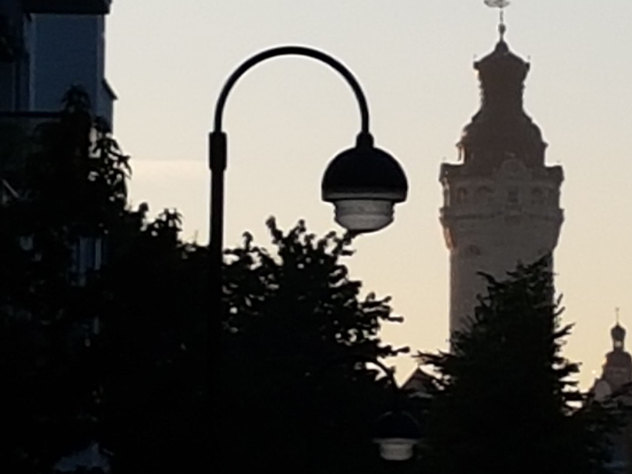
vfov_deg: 29.6
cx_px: 522
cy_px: 101
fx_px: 876
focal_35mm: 48
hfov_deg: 37.9
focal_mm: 4.2
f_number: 1.7
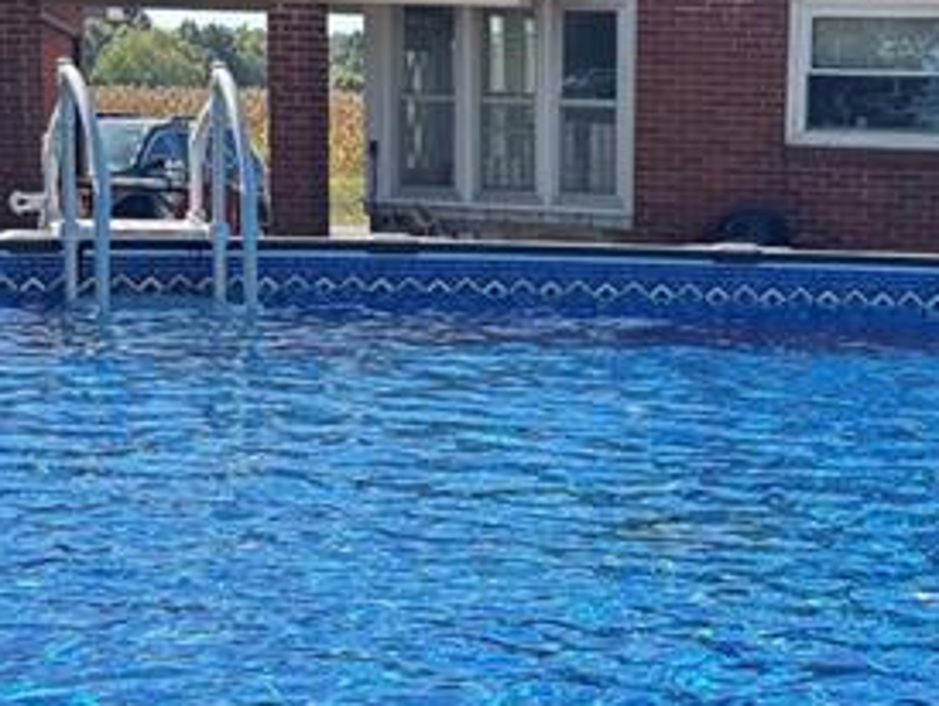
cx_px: 757
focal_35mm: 97
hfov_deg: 20.0
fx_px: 2634
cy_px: 607
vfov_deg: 15.1
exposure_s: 1/1812
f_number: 1.6
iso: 50
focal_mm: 5.96
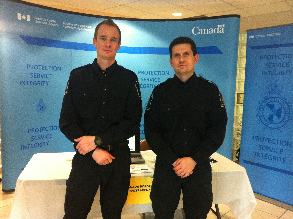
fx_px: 296
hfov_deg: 52.7
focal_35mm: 35
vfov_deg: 40.6
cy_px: 110
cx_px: 146
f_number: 2.8
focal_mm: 3.85
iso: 200
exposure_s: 1/15
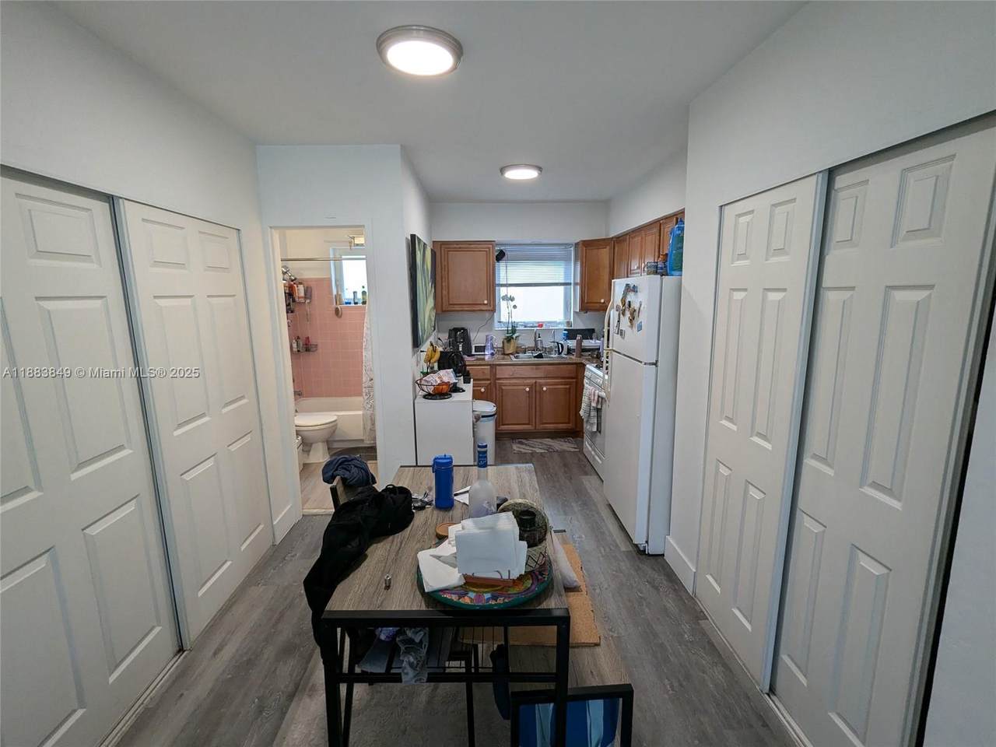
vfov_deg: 78.1
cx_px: 498
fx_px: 460
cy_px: 374
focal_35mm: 16
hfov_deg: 94.5
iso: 167
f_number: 2.2
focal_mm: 2.35
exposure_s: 1/120
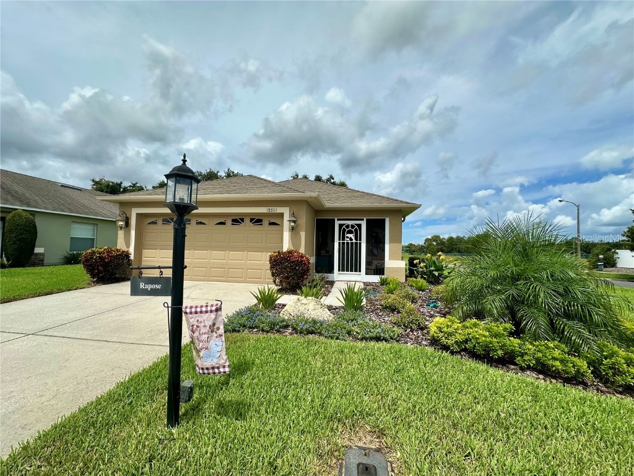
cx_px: 317
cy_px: 238
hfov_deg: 102.1
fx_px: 256
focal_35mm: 14
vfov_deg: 85.7
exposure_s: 1/3509
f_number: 2.2
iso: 50
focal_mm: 2.22
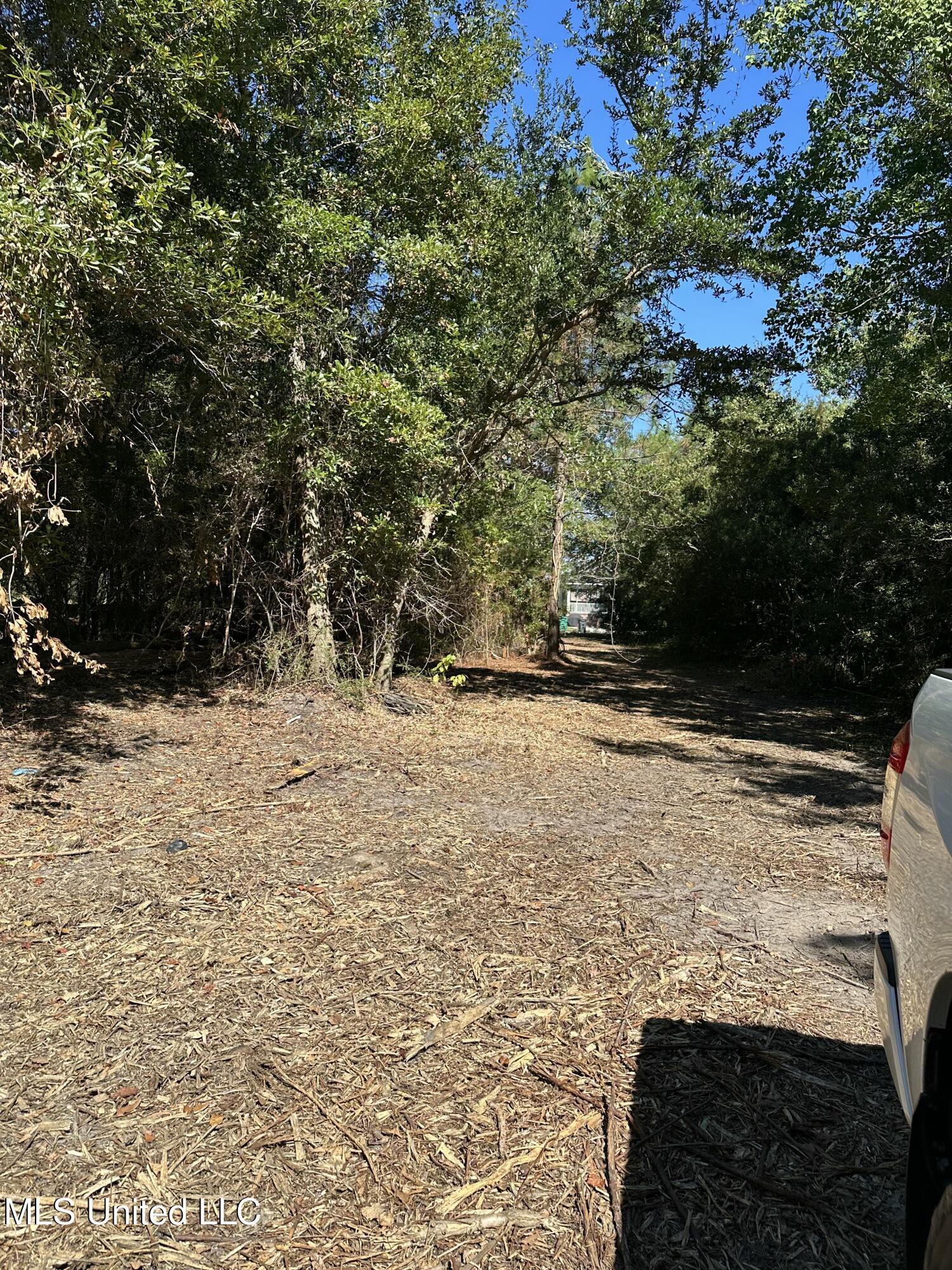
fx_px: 880
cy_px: 635
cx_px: 476
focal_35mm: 24
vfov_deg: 71.6
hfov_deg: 56.8
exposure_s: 1/2353
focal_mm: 6.86
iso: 80
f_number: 1.78
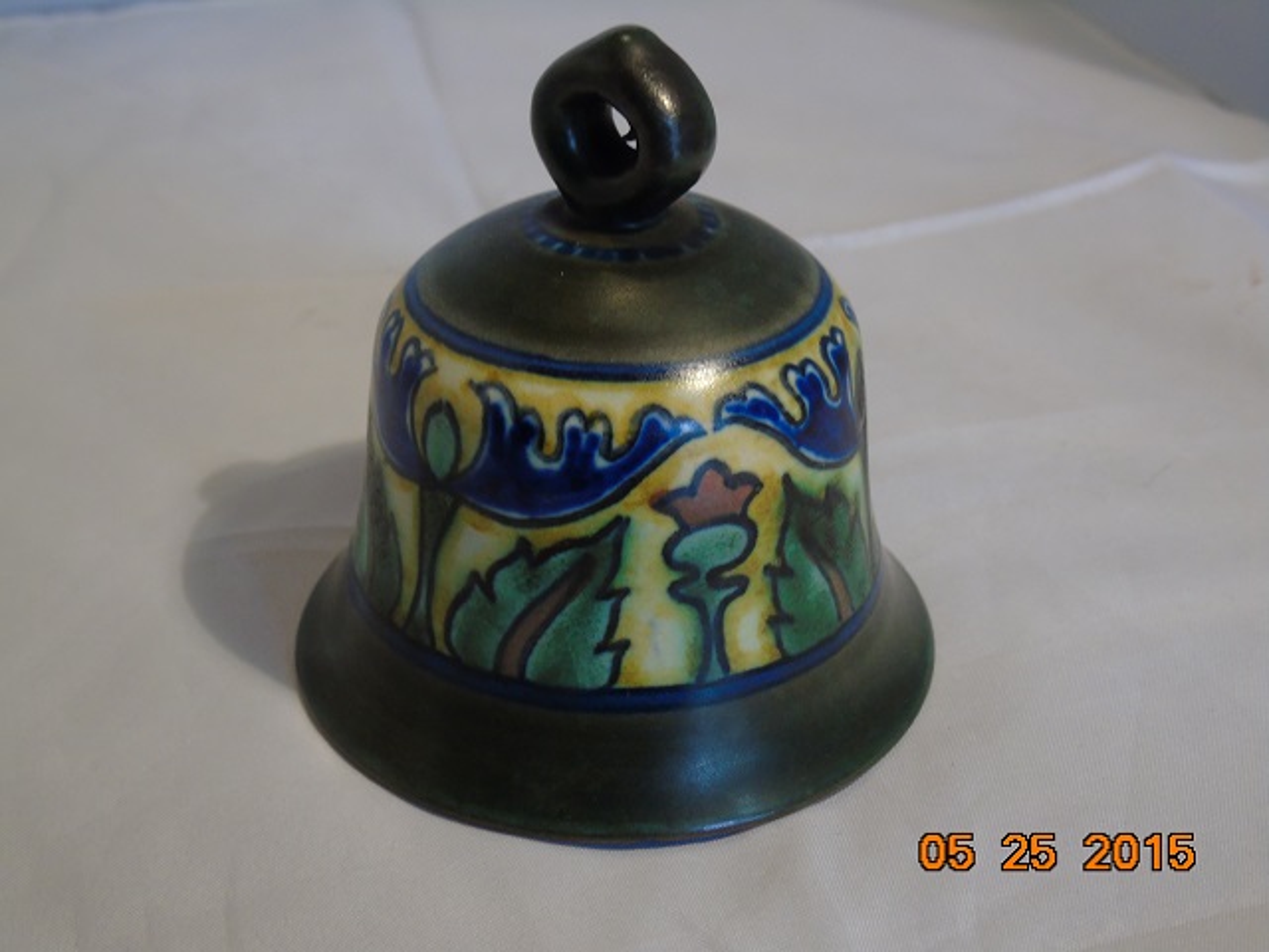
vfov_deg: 31.5
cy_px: 476
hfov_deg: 41.2
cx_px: 634
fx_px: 1686
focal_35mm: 46
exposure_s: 1/30
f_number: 4.1
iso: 200
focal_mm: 8.2
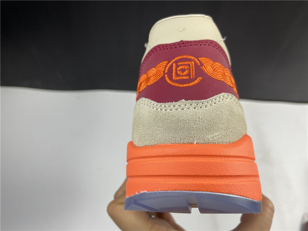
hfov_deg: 67.3
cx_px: 154
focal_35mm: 26
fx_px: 231
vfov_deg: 53.1
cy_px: 116
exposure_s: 1/121
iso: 80
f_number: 1.6
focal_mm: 4.2
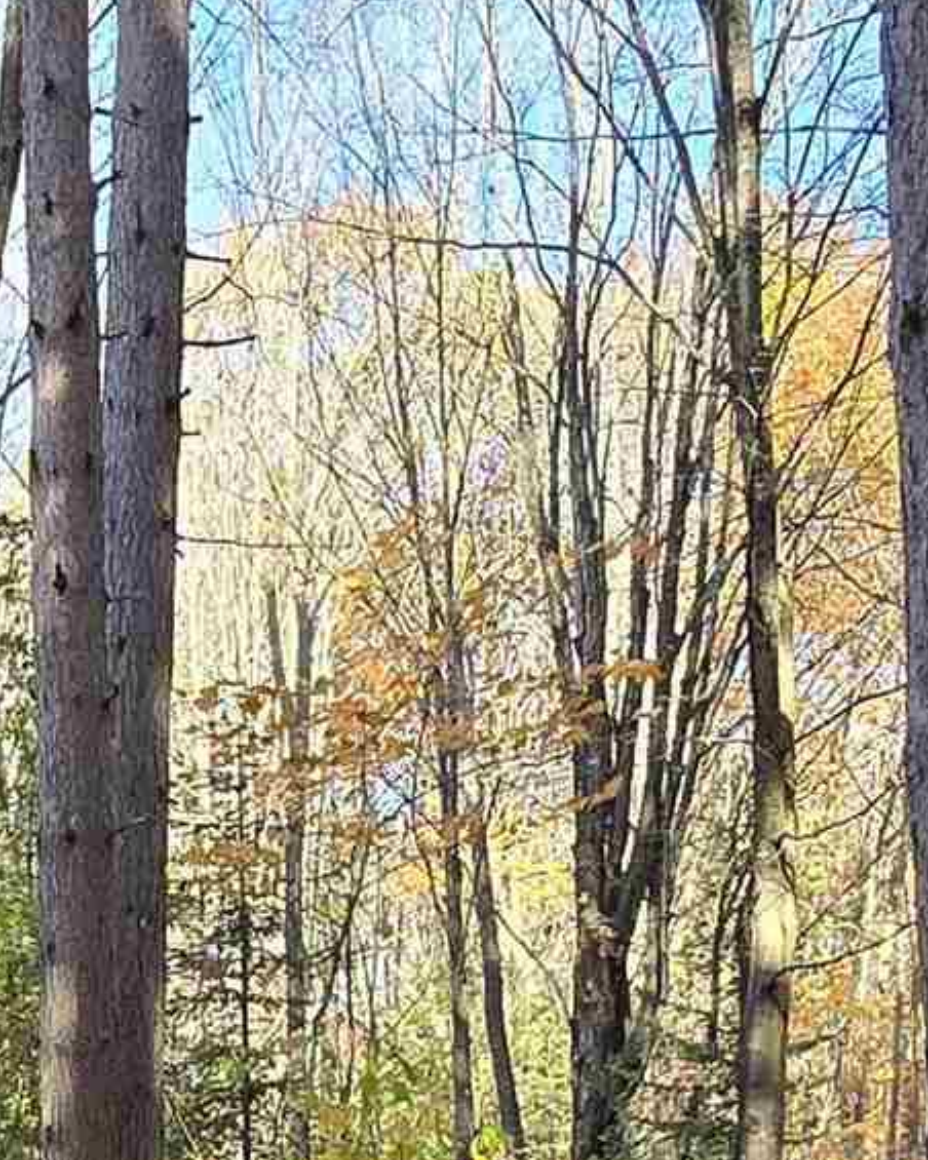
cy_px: 1256
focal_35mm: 69
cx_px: 121
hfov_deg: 21.7
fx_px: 2369
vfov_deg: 25.6
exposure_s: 1/260
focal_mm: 2.2
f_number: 2.2
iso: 50
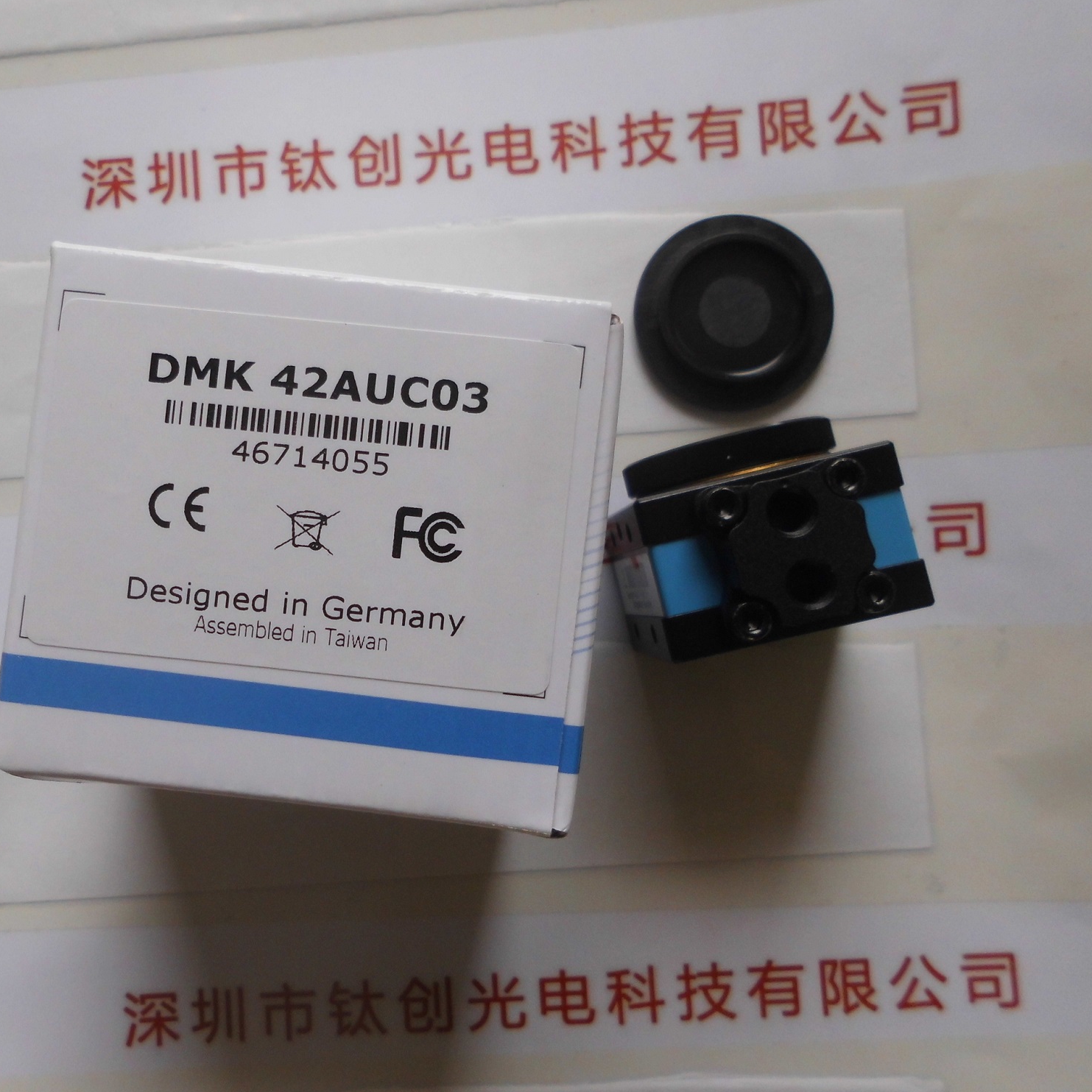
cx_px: 397
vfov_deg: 52.5
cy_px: 550
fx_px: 1106
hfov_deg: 51.9
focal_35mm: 31
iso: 100
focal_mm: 4.6
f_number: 3.2
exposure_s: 1/173
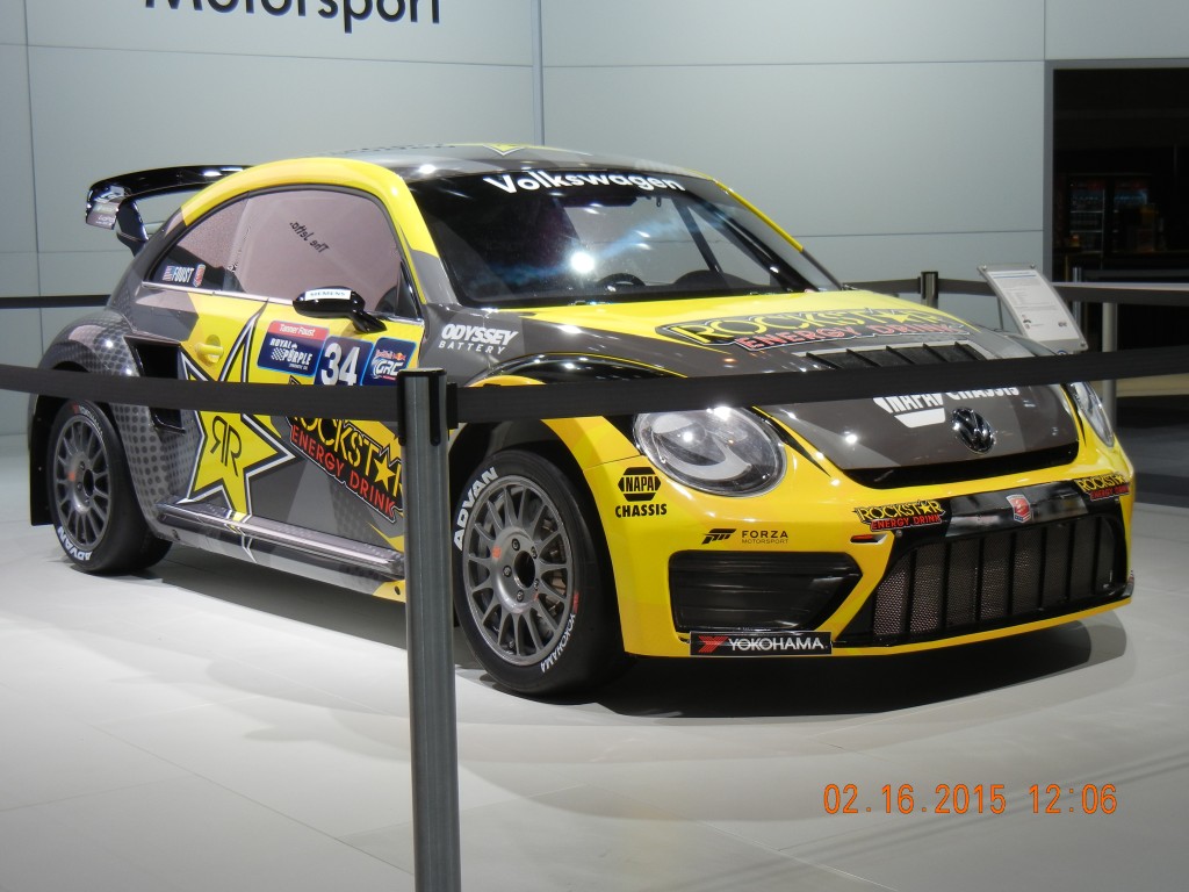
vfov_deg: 24.8
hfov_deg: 32.7
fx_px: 2027
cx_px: 594
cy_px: 446
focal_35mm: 59
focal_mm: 10.6
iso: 160
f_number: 4
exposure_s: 1/118
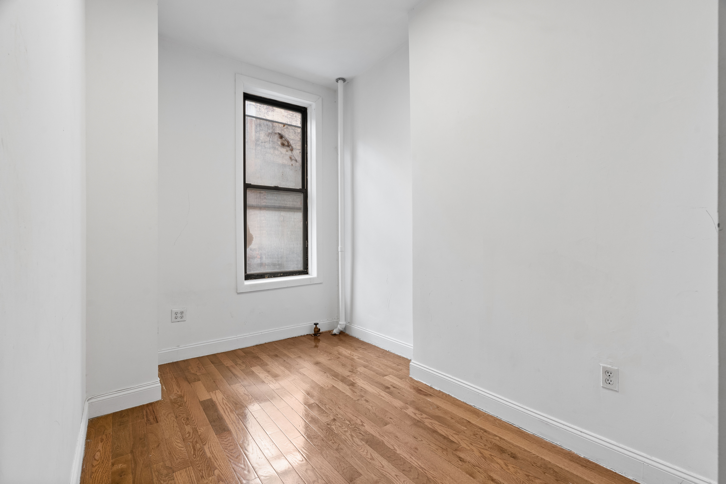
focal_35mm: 16
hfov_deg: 96.7
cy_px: 242
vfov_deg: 73.7
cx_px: 363
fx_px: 323
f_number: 8
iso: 160
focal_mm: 16
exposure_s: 1/2
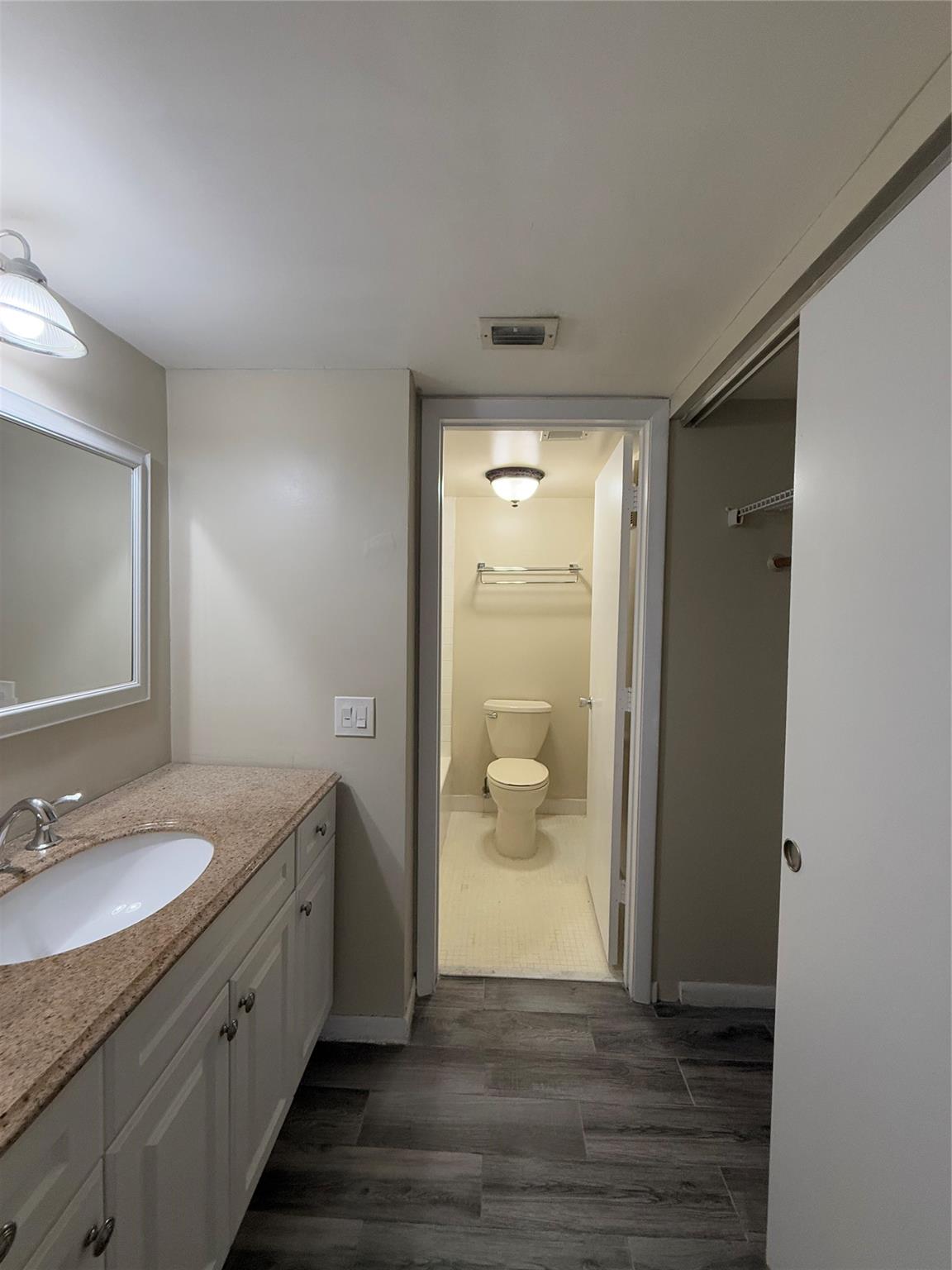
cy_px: 635
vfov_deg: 102.1
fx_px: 513
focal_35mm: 14
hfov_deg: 85.7
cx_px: 476
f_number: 2.2
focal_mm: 2.22
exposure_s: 1/60
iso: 250
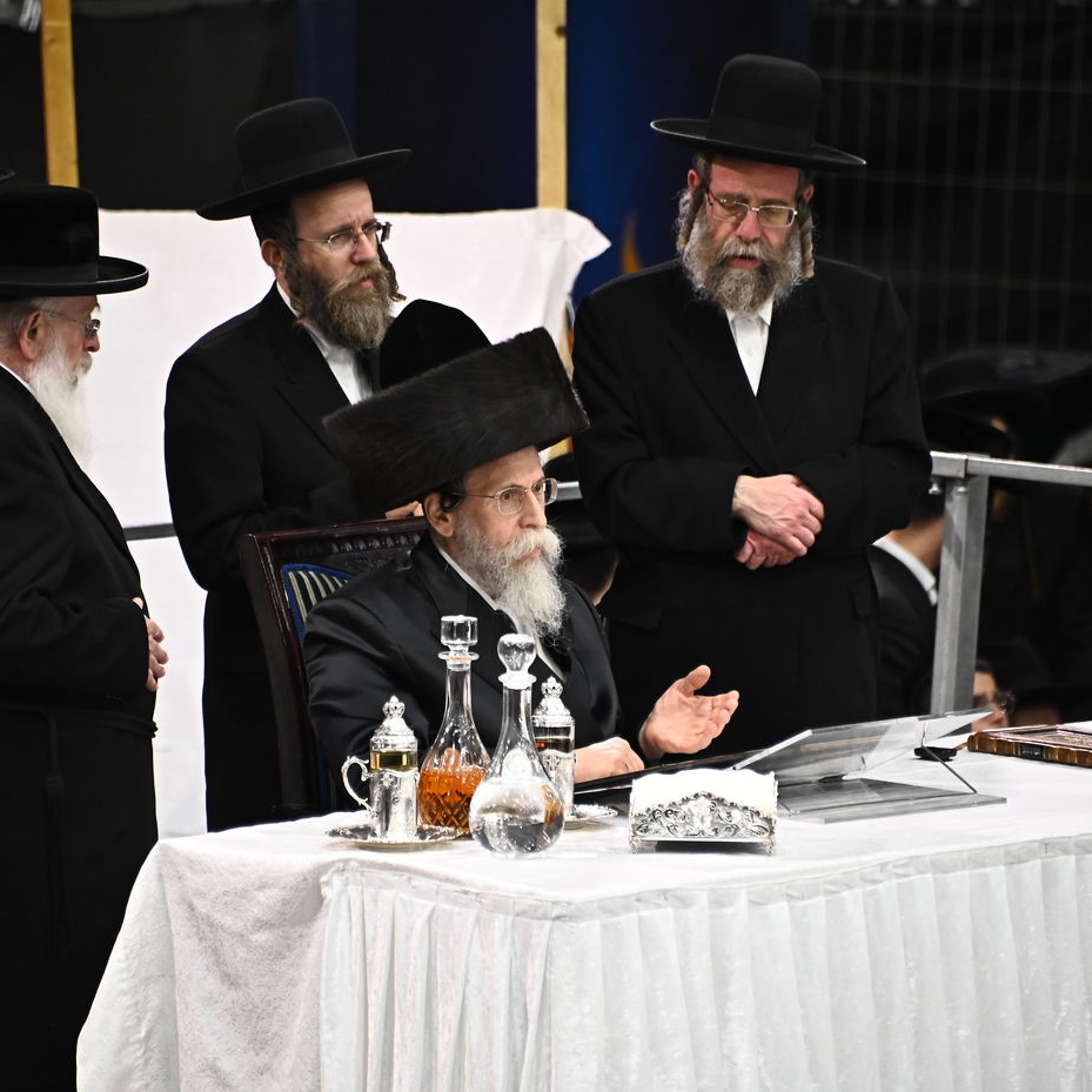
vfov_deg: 4.6
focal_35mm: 384
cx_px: 476
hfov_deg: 4.6
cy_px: 547
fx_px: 13705
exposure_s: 1/250
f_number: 5.6
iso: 3200
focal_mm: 300
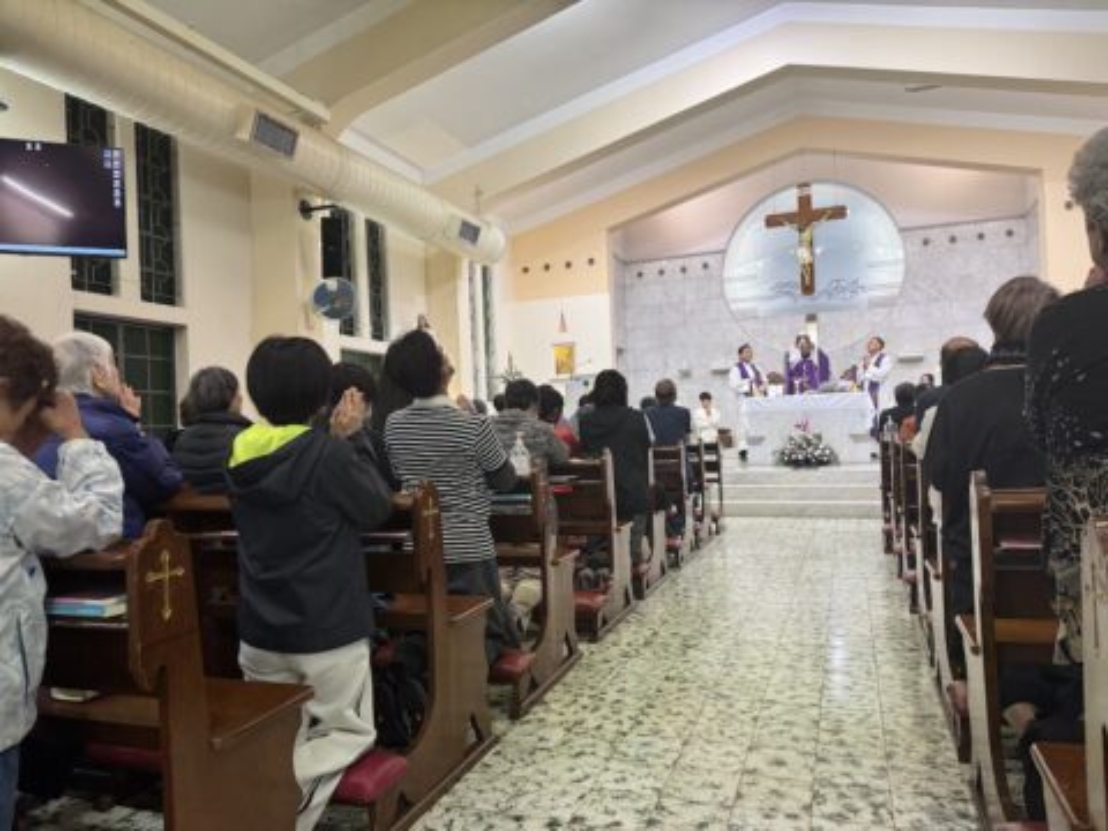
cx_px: 554
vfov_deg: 56.8
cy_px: 416
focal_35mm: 24
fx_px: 768
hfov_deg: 71.6
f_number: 1.78
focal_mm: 6.76
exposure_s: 1/100
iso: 160
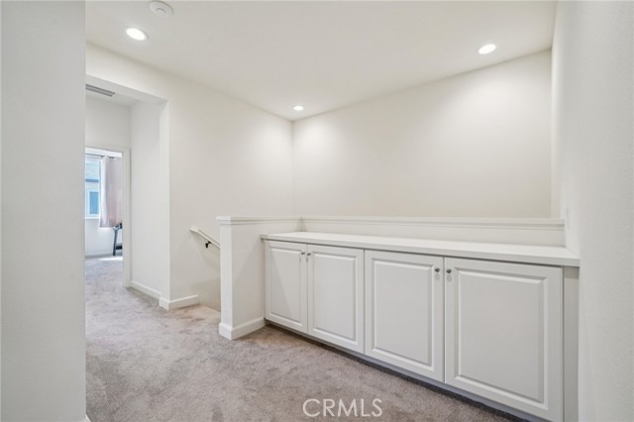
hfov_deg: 104.3
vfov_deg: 81.1
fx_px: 246
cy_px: 211
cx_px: 317
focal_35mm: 14
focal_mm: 14
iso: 400
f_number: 8
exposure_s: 1/20
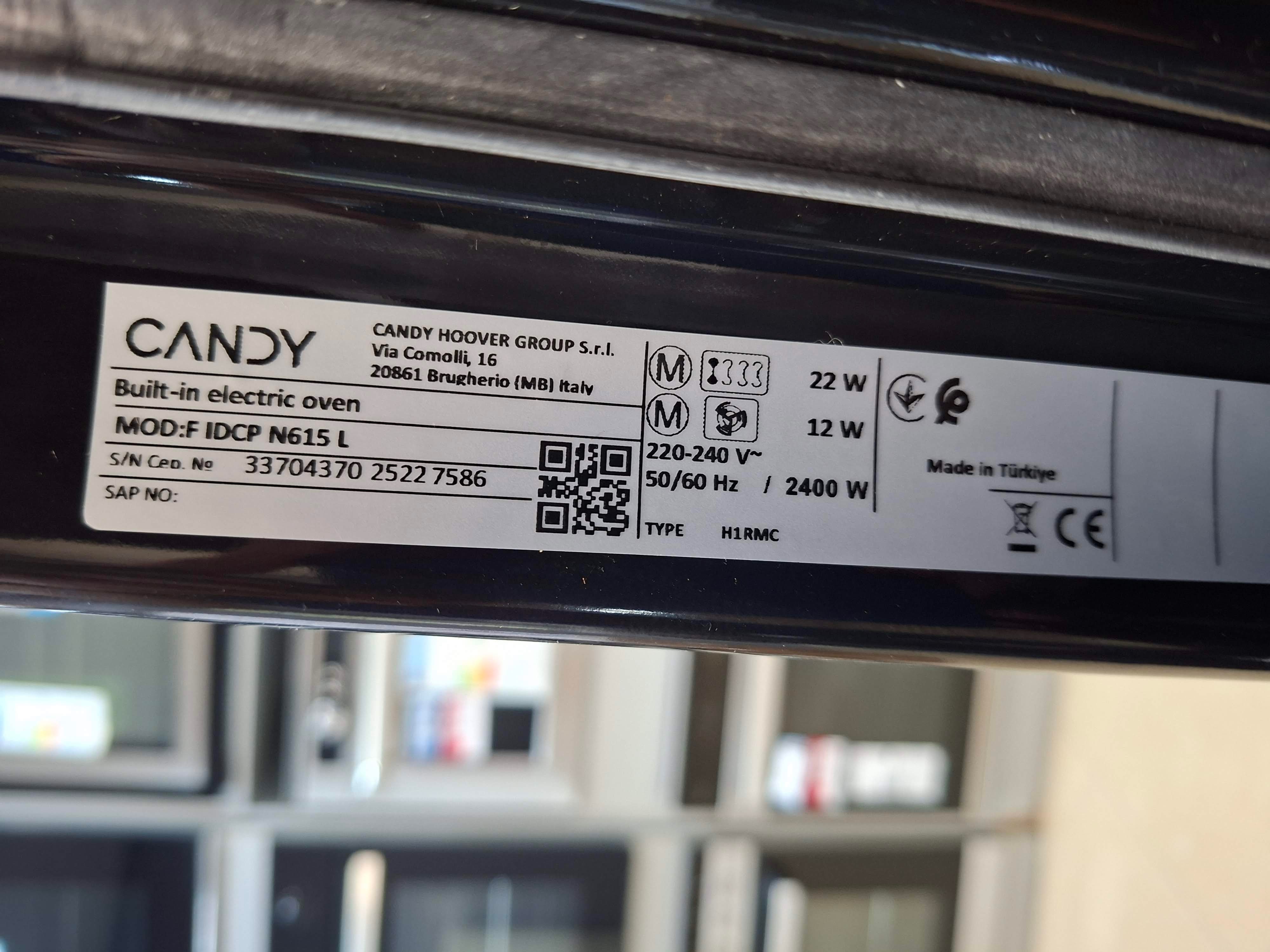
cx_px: 635
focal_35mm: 23
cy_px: 476
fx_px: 844
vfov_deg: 58.9
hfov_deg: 73.9
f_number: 1.8
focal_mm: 5.54
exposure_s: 1/33
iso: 320
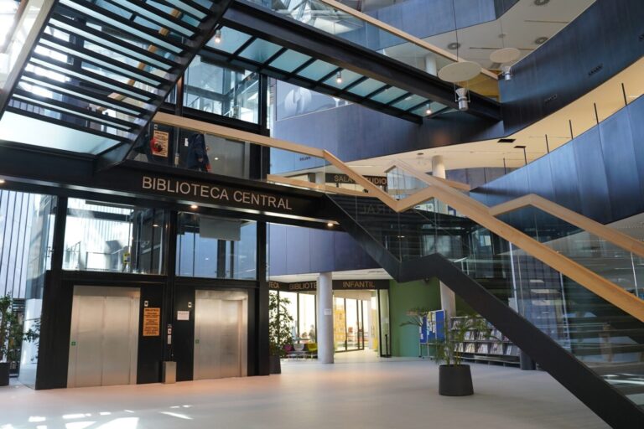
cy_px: 214
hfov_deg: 65.5
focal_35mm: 28
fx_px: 501
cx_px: 322
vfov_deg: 46.4
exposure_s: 1/160
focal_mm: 28
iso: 1600
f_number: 4
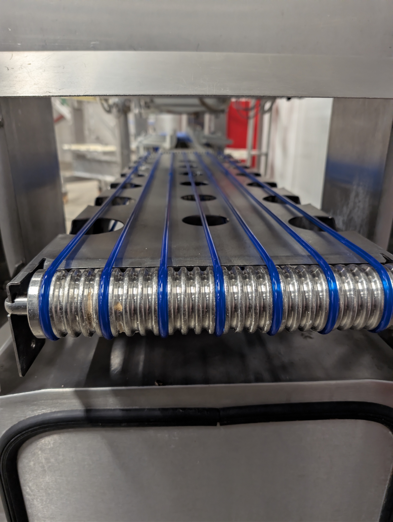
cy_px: 261
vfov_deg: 71.5
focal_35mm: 24
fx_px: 362
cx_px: 196
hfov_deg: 56.9
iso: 308
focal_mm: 6.9
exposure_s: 1/50
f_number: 1.68
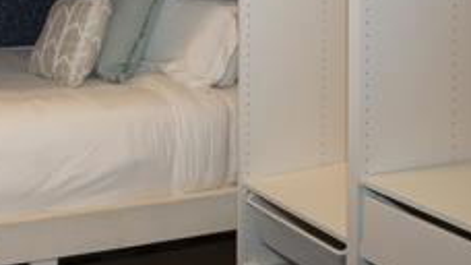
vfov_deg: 21.1
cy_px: -49
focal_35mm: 53
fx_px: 662
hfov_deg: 36.0
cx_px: 19
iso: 200
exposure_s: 1/4
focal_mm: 18
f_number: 11
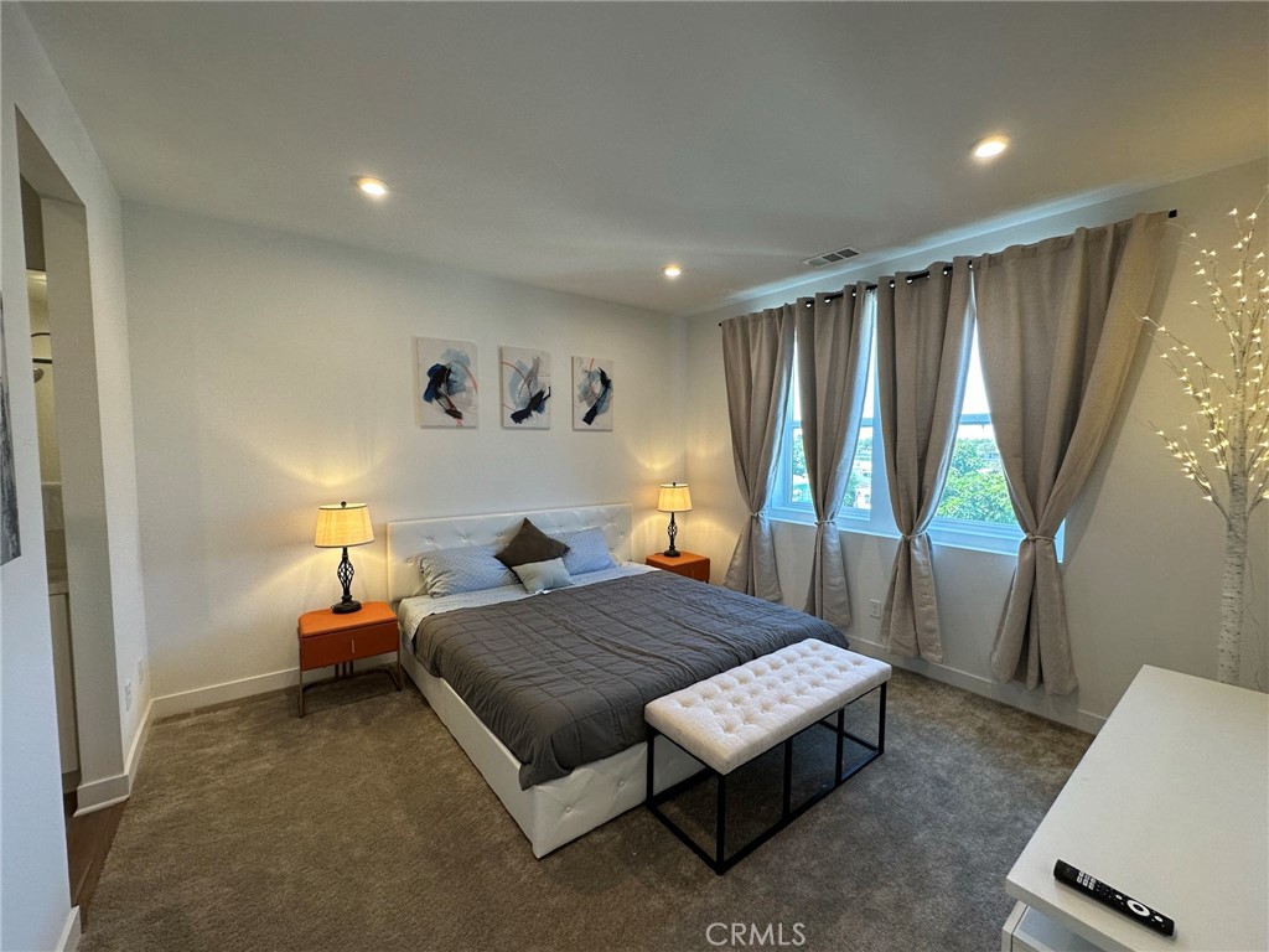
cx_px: 634
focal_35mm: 14
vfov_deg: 85.7
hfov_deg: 102.1
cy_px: 476
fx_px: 513
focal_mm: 2.22
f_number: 2.2
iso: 125
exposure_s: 1/120
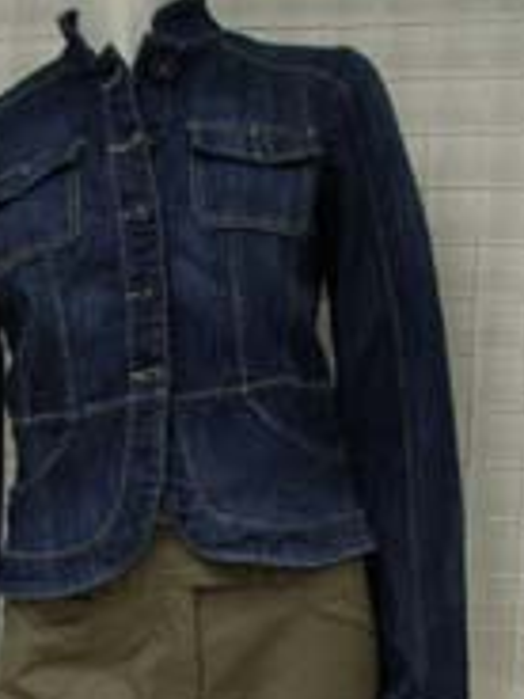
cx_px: 110
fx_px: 2059
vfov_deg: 18.3
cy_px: 843
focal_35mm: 102
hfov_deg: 14.4
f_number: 3.5
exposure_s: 1/45
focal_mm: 6.6
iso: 100
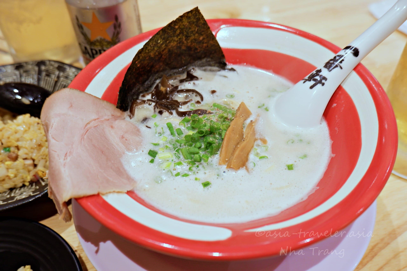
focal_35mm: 30
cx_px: 204
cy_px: 136
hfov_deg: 61.9
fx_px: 339
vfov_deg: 43.6
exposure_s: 1/30
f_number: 4.2
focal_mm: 20.9
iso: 640
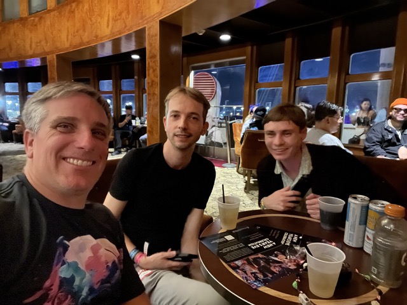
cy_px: 152
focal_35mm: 23
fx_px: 270
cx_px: 204
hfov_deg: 73.9
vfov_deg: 58.9
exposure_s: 1/15
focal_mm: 2.71
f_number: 2.2
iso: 3200
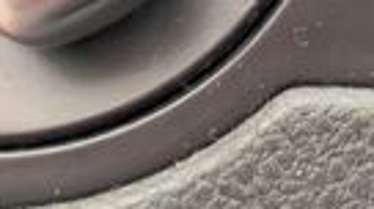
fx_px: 2119
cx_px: 440
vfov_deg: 5.5
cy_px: -264
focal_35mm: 214
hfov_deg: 9.9
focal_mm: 4.25
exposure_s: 1/60
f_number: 1.8
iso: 160
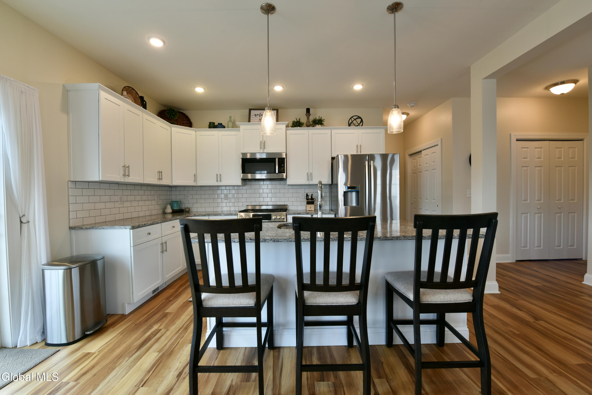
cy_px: 198
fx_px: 230
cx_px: 296
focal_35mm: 14
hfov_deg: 104.2
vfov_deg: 81.3
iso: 800
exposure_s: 1/40
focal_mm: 14
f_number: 9
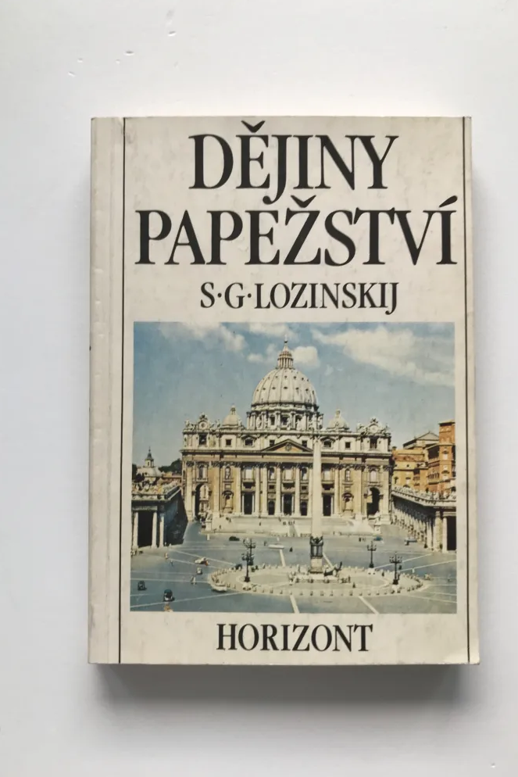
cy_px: 384
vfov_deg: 61.9
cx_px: 258
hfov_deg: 43.6
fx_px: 647
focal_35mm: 30
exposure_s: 1/50
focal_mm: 3.99
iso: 32
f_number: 1.8
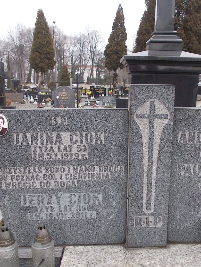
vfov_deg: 46.7
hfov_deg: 35.9
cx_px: 119
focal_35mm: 40
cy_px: 145
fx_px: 310
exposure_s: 1/250
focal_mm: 4.6
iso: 80
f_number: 3.2
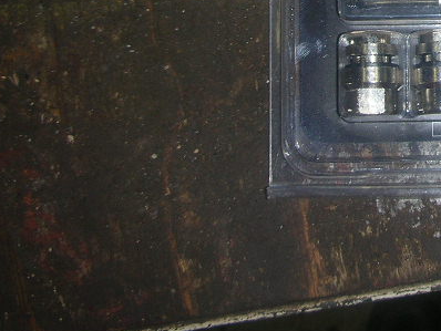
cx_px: 496
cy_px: -42
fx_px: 1147
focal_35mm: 90
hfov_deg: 20.6
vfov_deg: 15.9
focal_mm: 5.8
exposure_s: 1/60.1
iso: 50
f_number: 3
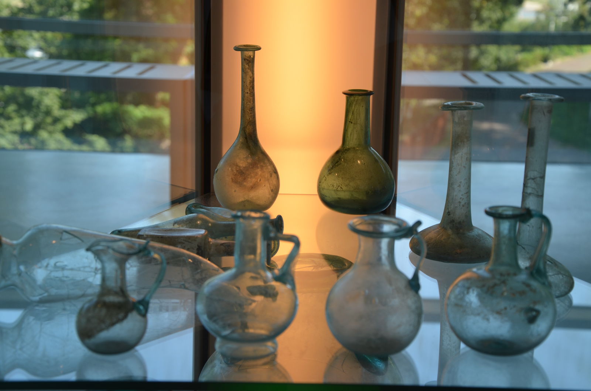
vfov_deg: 21.5
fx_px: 1032
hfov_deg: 32.0
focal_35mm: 63
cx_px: 296
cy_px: 196
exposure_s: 1/160
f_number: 6.3
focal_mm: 42
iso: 200
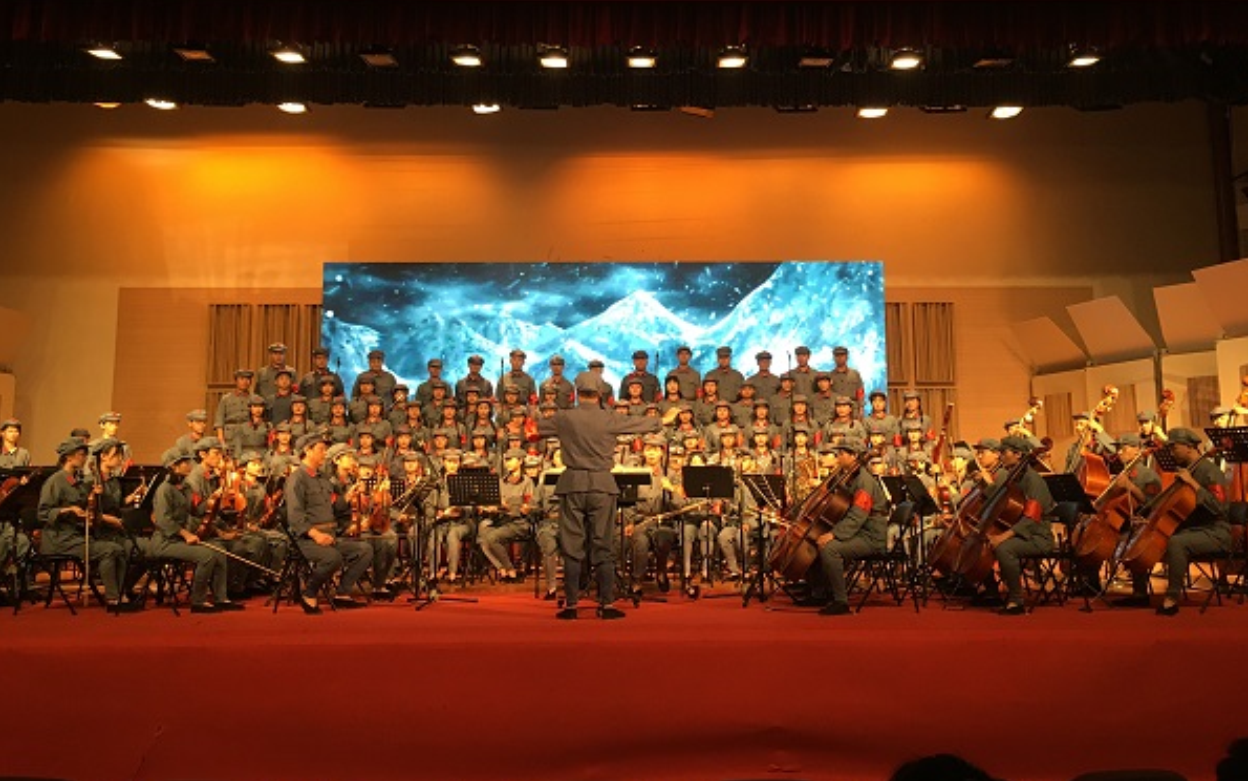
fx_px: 1054
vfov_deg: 40.5
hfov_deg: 61.2
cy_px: 344
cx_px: 625
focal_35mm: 31
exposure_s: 1/17
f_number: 2.2
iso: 50
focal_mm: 4.15
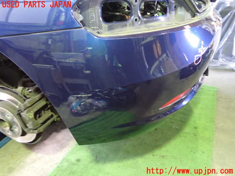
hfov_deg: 60.0
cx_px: 118
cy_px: 88
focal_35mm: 30
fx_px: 204
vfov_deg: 46.8
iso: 800
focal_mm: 5.4
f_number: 2.3
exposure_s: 1/20
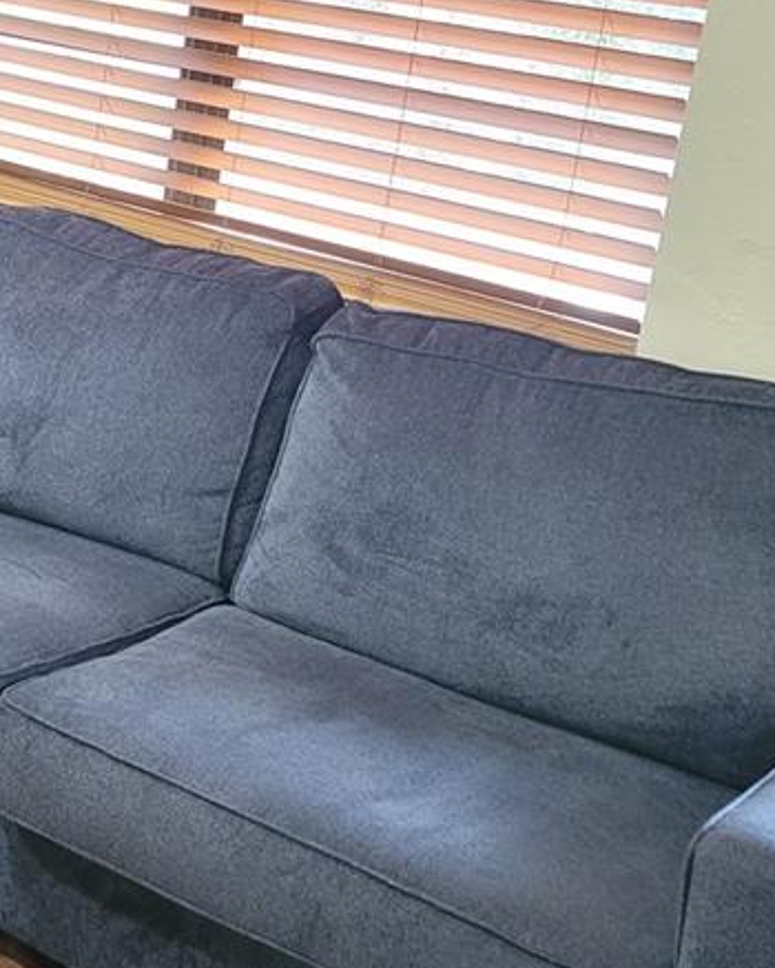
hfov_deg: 21.2
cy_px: 363
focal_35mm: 67
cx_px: -155
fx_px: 1920
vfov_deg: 28.2
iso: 640
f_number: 1.8
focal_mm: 7
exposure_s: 1/30
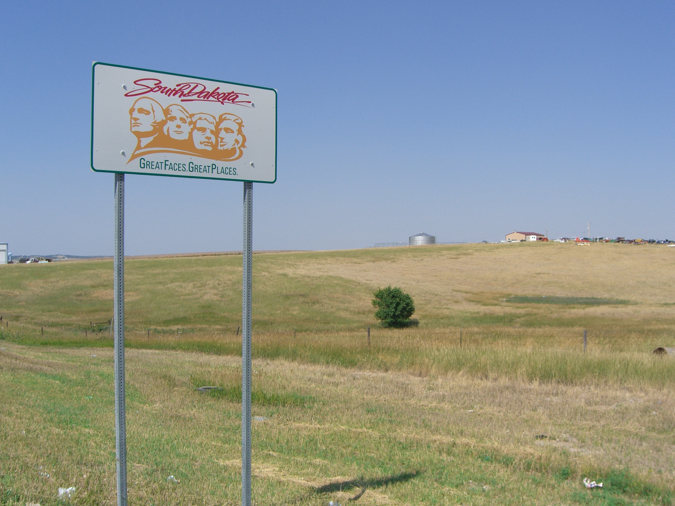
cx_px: 338
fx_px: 741
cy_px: 253
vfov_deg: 37.7
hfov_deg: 49.0
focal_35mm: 38
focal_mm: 7.9
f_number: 4
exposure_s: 1/1000
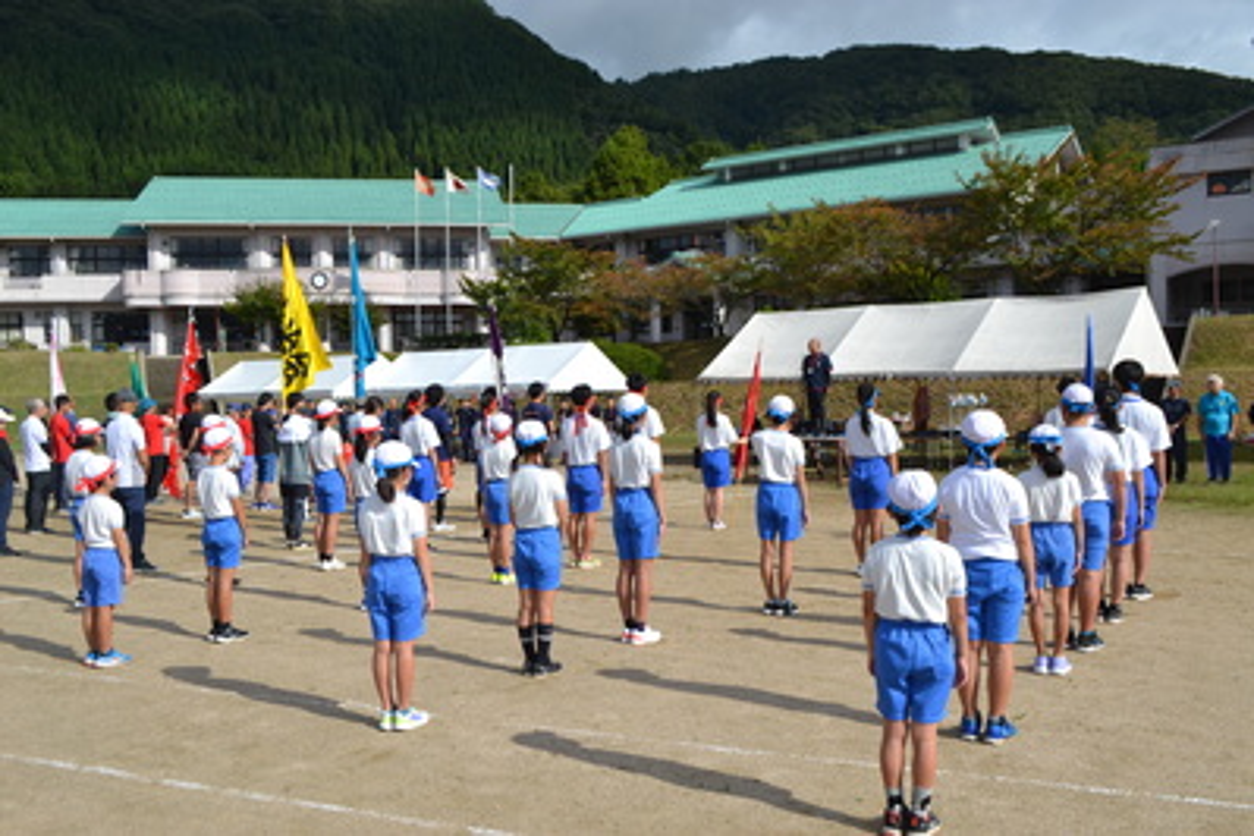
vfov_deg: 40.0
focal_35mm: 33
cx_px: 627
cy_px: 418
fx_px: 1149
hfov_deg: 57.2
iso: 100
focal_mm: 22
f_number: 9
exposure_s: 1/320
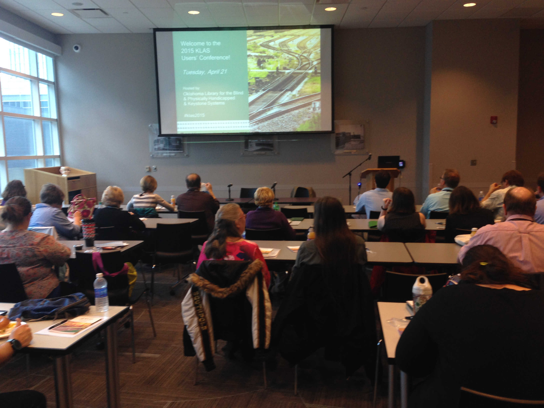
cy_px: 204
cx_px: 272
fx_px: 519
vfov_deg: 42.9
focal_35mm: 33
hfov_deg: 55.4
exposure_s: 1/20
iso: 64
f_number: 2.4
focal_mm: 4.12
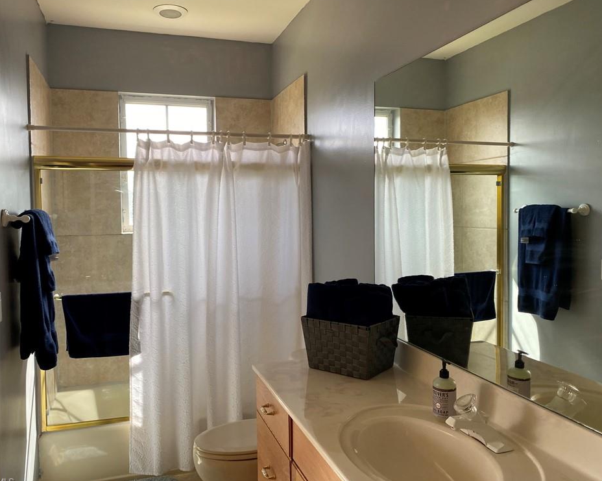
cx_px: 298
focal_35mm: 28
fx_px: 499
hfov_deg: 62.2
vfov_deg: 51.5
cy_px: 239
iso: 80
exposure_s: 1/122
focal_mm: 4.25
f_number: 1.8
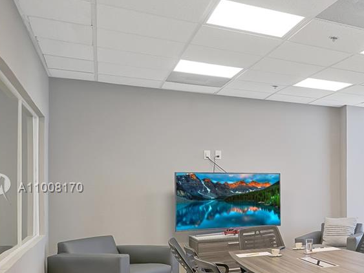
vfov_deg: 34.7
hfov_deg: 31.9
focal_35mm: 41
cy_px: 188
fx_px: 431
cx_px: 498
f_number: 9
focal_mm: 10
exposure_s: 1/4
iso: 160
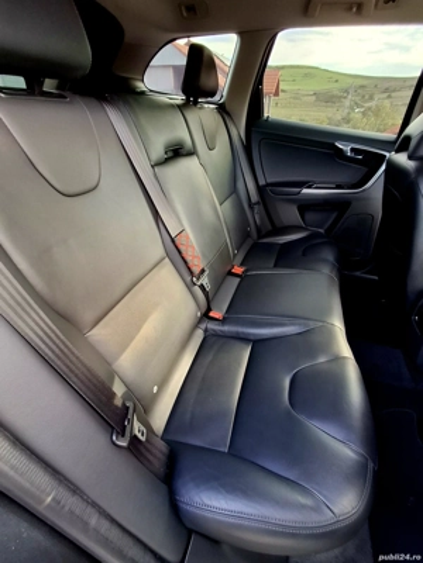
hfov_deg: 78.1
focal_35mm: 16
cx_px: 212
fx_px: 261
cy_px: 282
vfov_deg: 94.5
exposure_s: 1/50
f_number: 2.2
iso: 80
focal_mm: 1.64
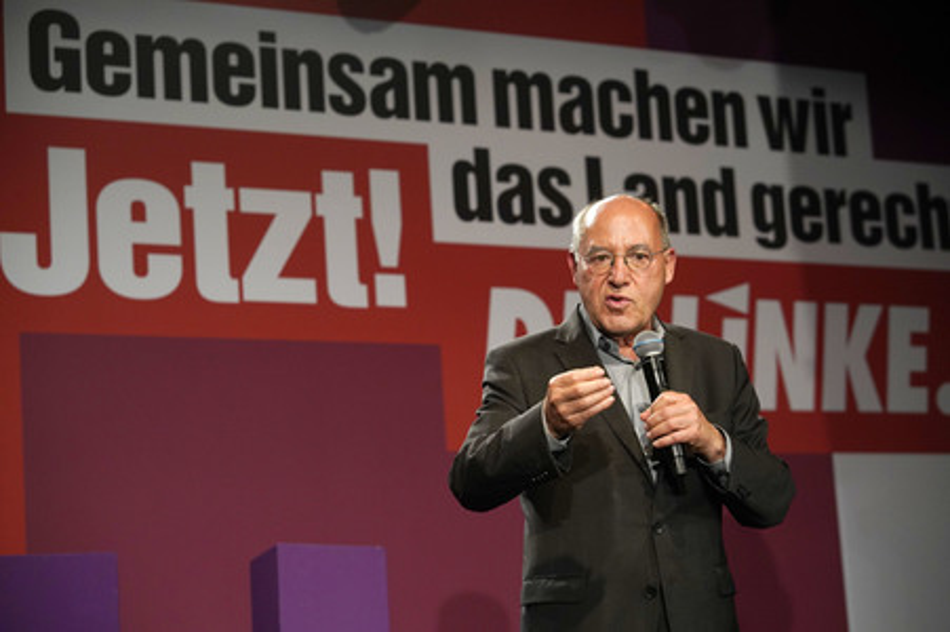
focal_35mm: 85
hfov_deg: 23.9
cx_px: 475
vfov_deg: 16.0
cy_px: 316
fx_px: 2241
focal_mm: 85
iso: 2000
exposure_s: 1/1000
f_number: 4.5
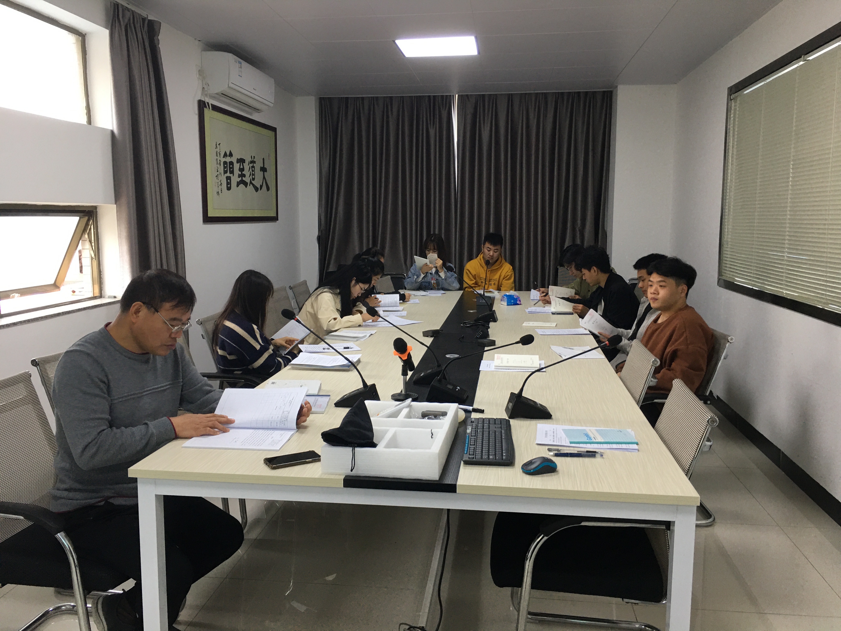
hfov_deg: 61.7
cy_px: 316
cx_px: 420
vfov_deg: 48.2
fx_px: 705
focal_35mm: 29
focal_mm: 4.15
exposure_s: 1/33
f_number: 2.2
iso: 50
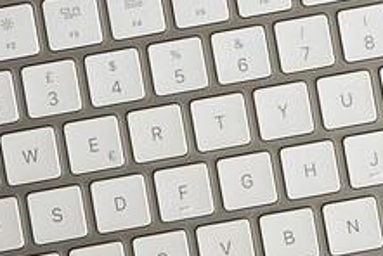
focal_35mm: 259
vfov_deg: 5.3
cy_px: -110
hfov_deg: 7.9
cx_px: 464
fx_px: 2759
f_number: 5
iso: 640
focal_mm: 66
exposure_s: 1/400
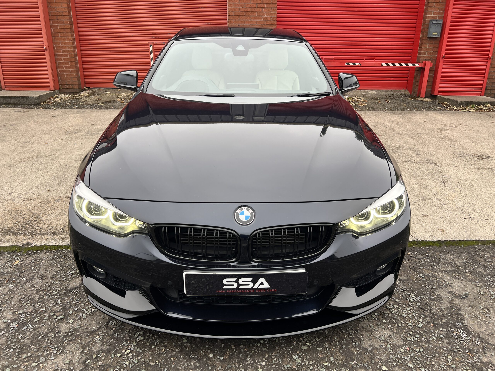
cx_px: 248
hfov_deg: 67.3
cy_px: 186
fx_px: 372
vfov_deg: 53.1
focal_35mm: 26
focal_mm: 5.7
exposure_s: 1/121
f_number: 1.5
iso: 40
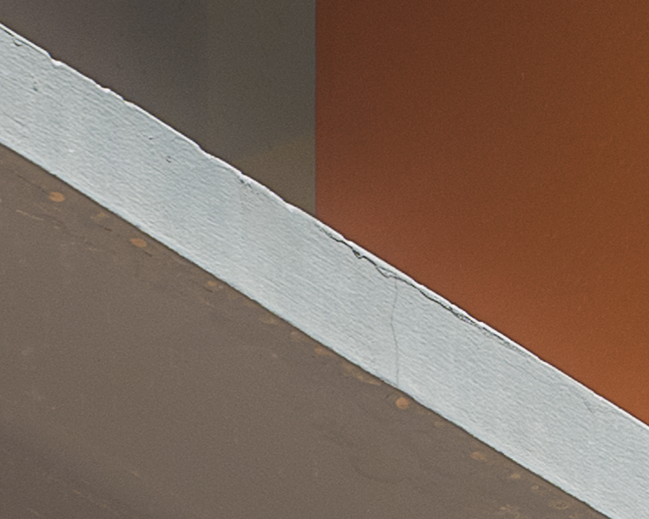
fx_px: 19587
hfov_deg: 1.9
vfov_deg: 1.5
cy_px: -103
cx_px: 1609
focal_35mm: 1020
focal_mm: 135
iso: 400
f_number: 10
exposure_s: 1/125
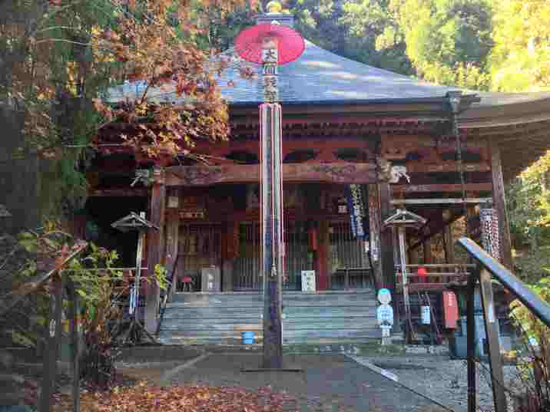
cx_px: 275
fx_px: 556
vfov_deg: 40.7
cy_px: 206
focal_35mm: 35
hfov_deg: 52.6
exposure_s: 1/30
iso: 50
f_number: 2.4
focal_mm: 4.28
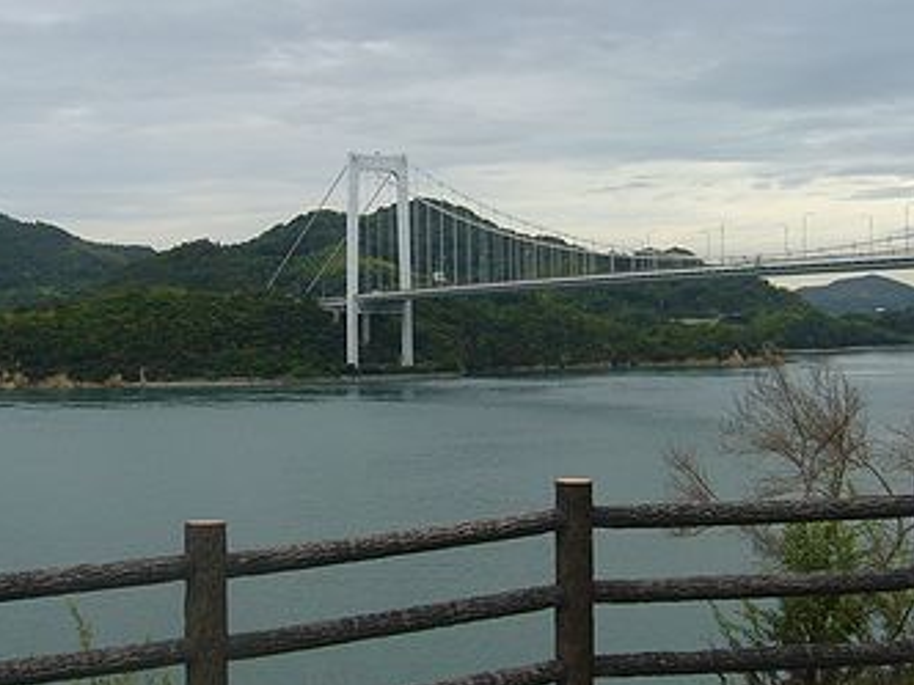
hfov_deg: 35.5
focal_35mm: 54
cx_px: 388
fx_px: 1426
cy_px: 300
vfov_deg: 27.0
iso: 80
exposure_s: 1/200
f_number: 5.6
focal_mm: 5.8
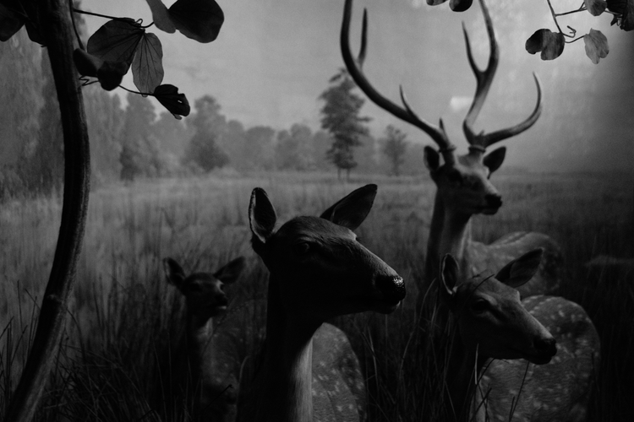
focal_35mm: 60
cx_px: 317
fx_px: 1057
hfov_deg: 33.4
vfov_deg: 22.6
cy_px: 211
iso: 5000
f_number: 5.6
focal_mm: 40
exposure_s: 1/100
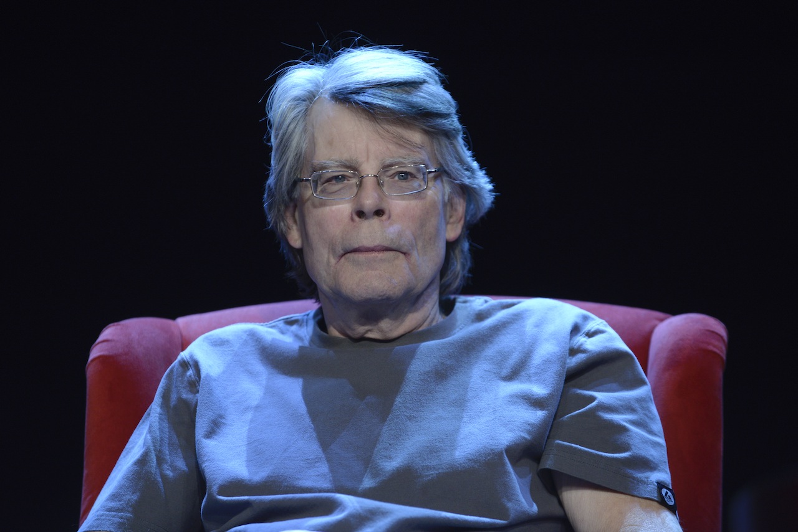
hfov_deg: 10.3
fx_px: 4434
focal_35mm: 200
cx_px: 399
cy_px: 266
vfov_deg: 6.9
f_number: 3.5
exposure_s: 1/160
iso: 1600
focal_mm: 200
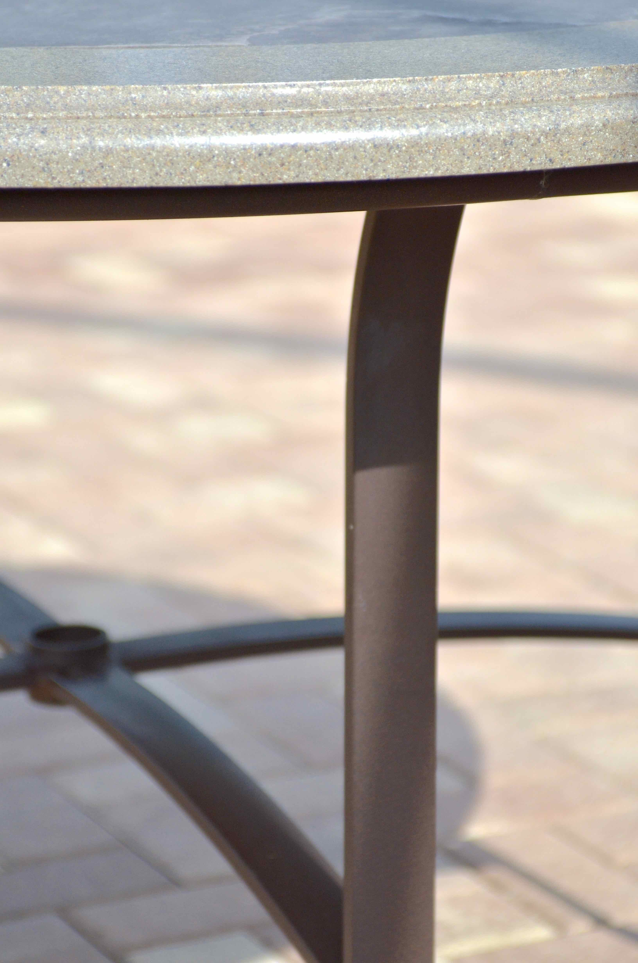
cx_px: 319
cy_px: 482
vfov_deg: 16.1
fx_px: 3404
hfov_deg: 10.7
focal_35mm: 128
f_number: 5
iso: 400
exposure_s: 1/1600
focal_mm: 85
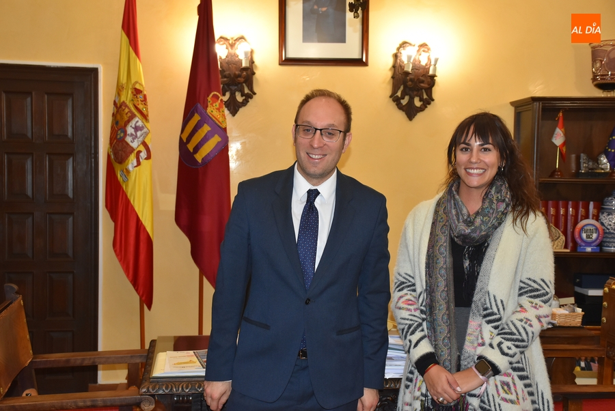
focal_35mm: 48
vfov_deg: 28.1
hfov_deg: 41.1
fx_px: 821
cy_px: 206
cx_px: 308
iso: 800
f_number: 4.5
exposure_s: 1/80
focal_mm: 32
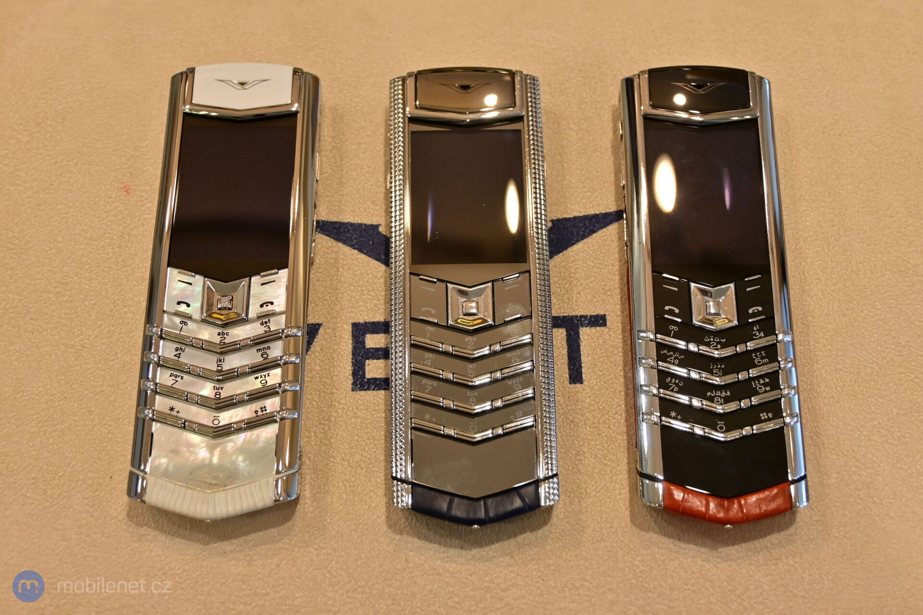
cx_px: 462
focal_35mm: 49
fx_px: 1250
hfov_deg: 40.5
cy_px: 308
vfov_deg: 27.7
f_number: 5
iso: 400
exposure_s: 1/80
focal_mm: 32.5
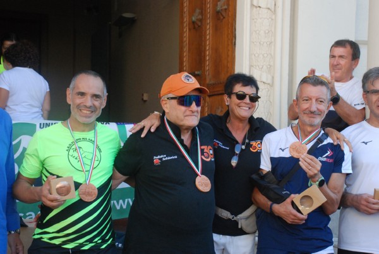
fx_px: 696
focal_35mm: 66
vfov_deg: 20.7
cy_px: 127
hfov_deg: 30.4
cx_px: 190
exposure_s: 1/400
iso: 1000
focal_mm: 44
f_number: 4.8
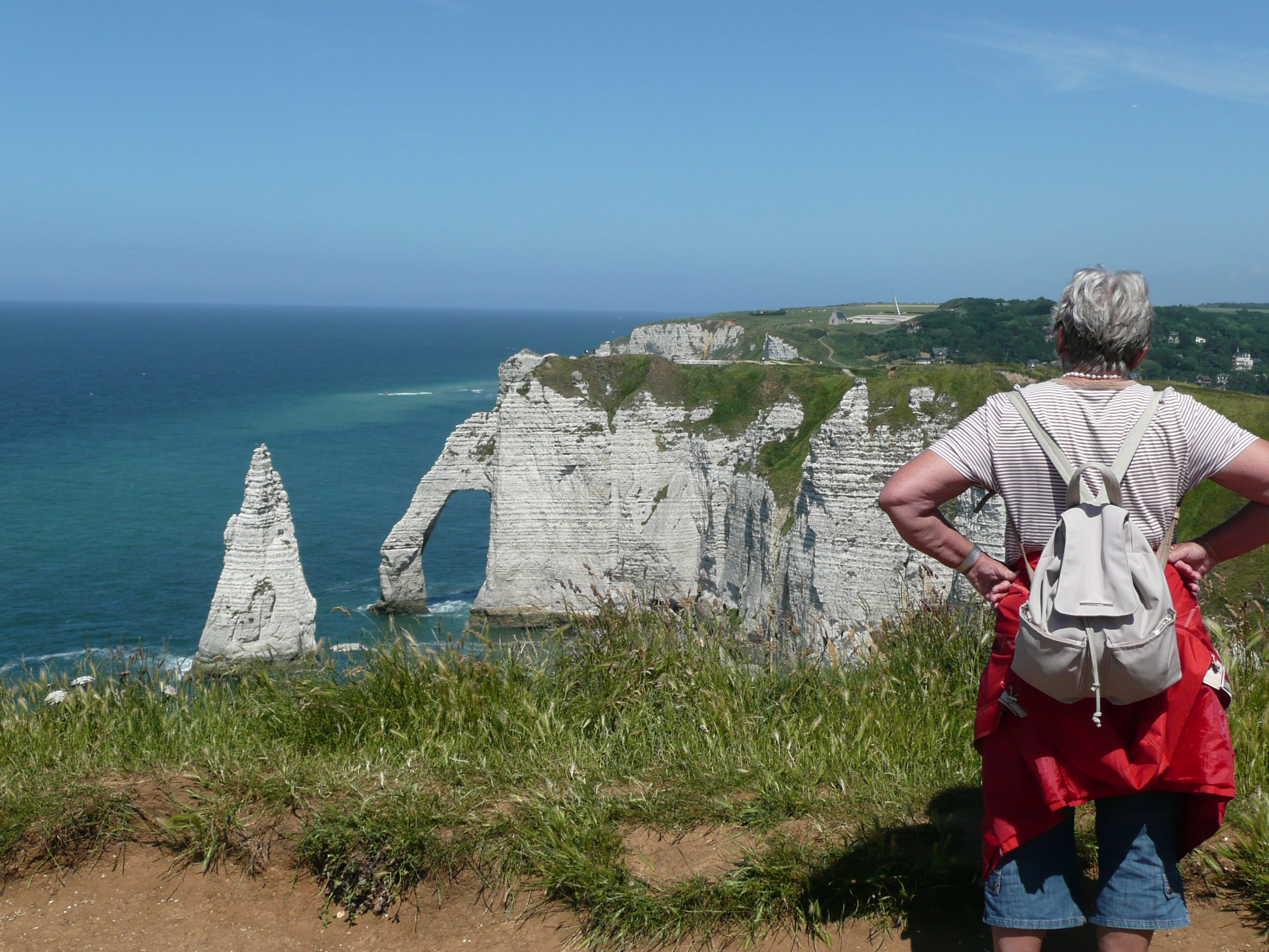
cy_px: 476
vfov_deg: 32.2
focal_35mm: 45
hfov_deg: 42.1
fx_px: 1650
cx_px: 634
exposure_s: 1/250
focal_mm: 7.3
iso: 100
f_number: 10
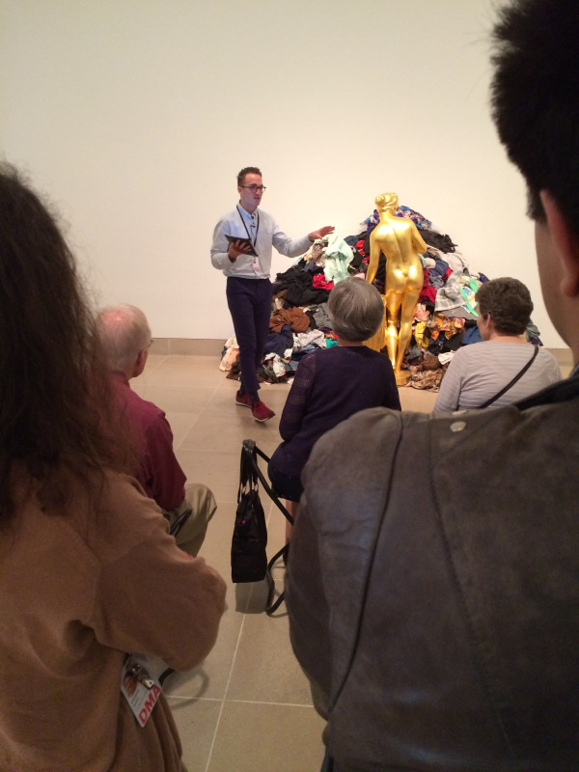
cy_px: 386
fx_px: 647
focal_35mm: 29
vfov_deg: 61.7
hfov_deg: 48.2
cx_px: 290
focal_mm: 4.15
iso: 250
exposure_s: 1/24
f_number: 2.2
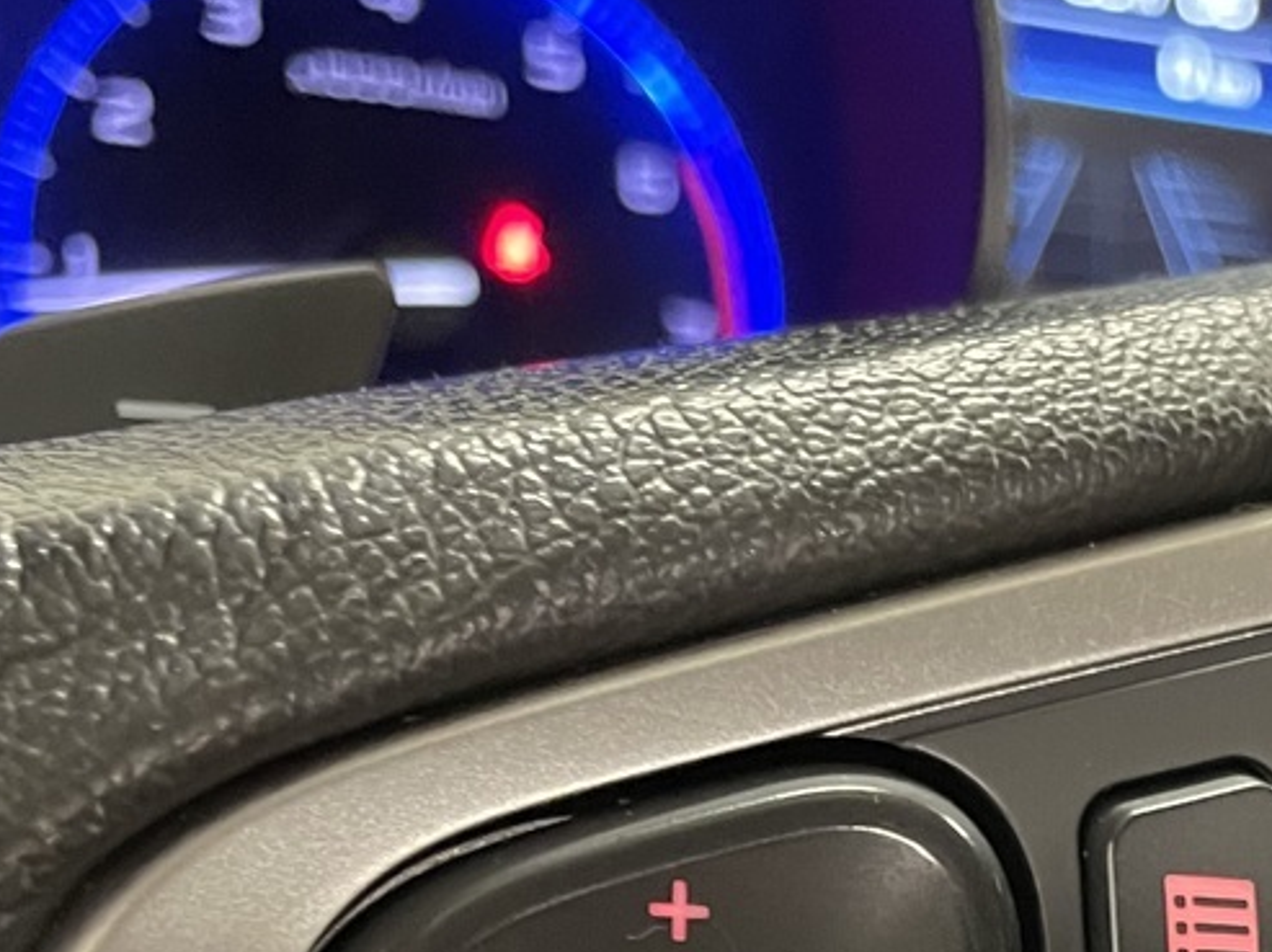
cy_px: 1373
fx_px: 2791
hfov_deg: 24.3
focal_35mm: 76
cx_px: 1321
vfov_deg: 17.6
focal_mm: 4.2
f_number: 1.6
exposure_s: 1/25
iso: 640
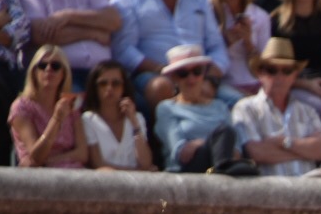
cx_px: 729
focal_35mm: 1515
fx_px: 13508
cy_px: 416
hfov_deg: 1.4
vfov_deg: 0.9
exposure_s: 1/1600
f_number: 5.6
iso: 500
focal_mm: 300
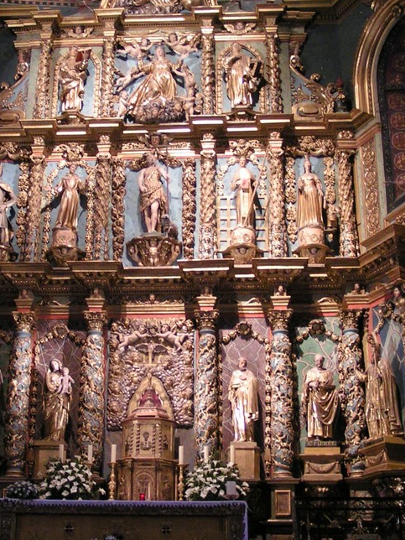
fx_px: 983
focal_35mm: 63
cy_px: 252
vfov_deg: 30.7
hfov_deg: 23.3
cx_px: 170
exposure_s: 1/6
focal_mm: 5.8
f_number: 2.8
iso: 200
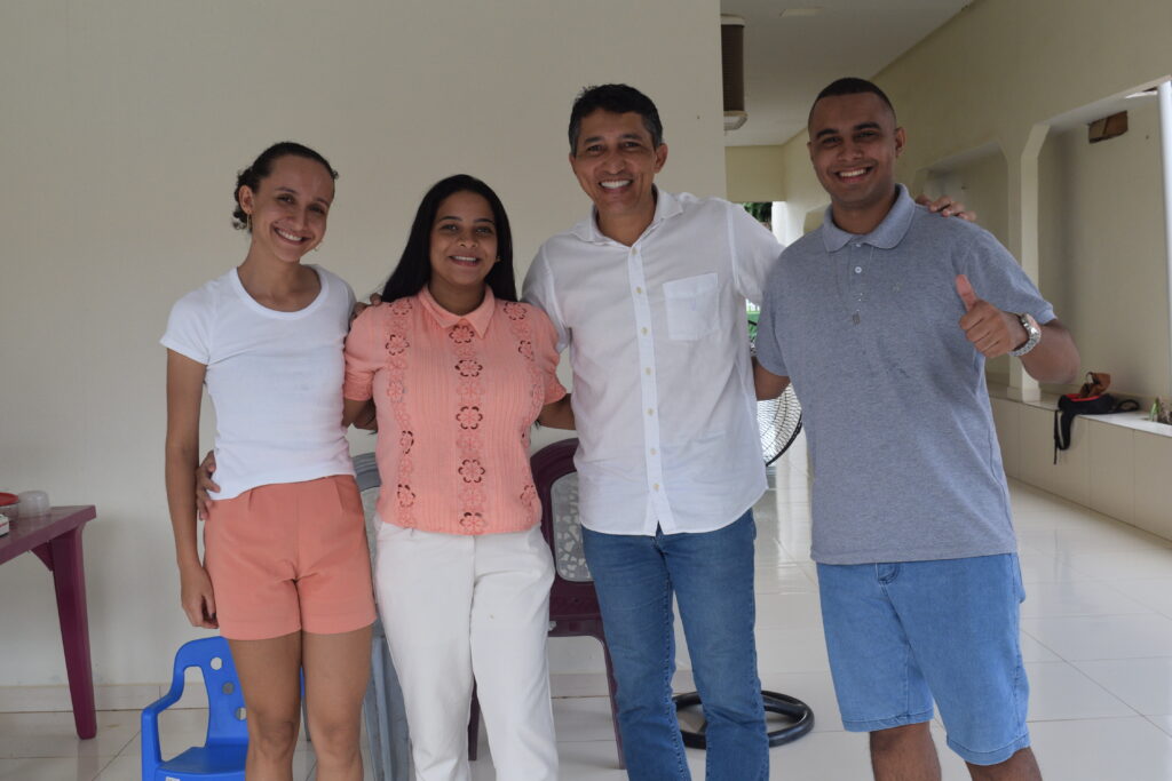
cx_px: 586
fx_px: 1319
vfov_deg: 33.0
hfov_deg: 47.9
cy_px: 390
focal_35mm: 40
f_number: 8
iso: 360
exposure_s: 1/250
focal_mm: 27
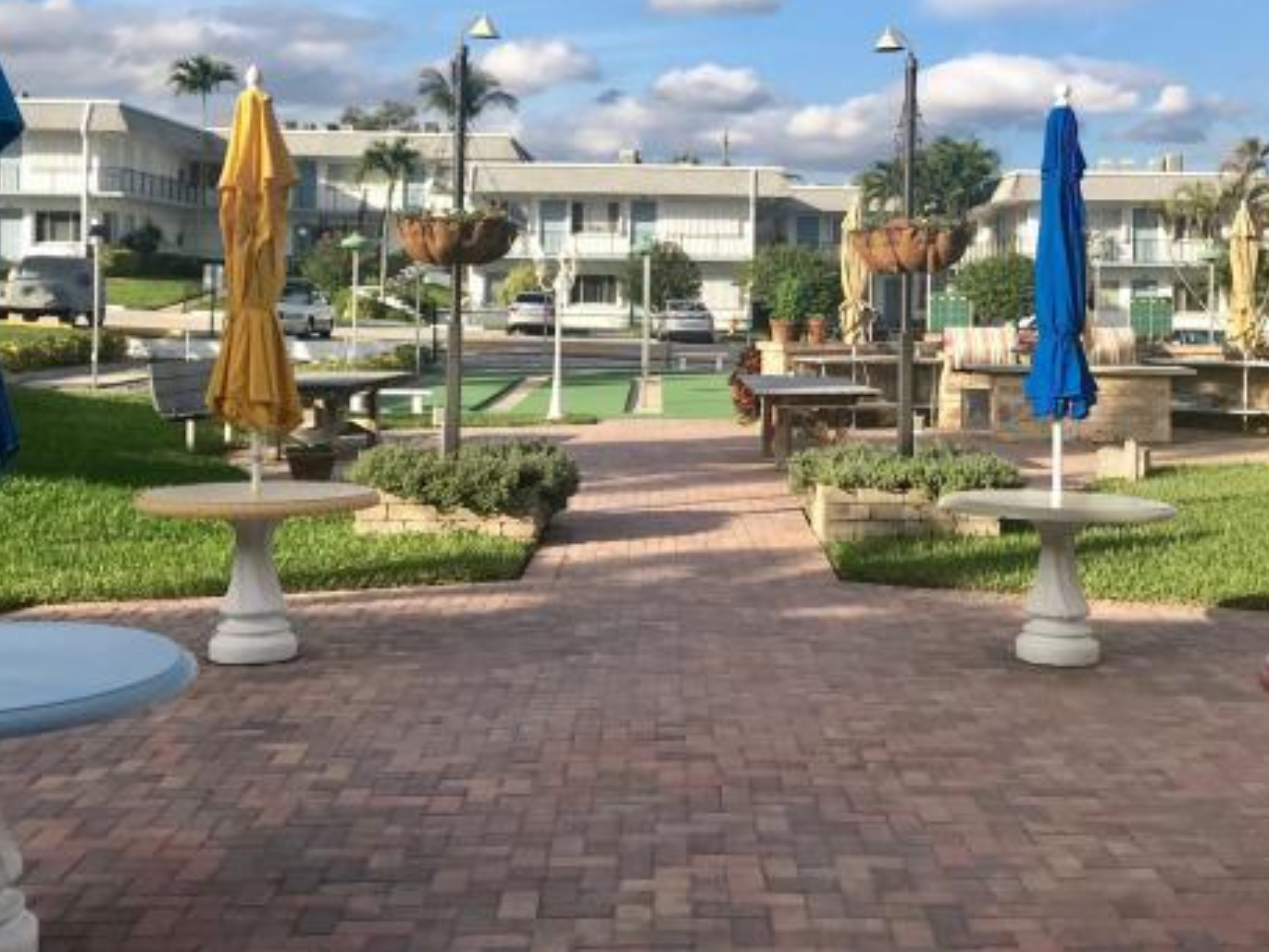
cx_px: 730
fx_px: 1797
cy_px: 264
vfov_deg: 29.3
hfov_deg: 38.8
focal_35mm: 49
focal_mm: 3.99
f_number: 1.8
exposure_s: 1/2398
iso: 20
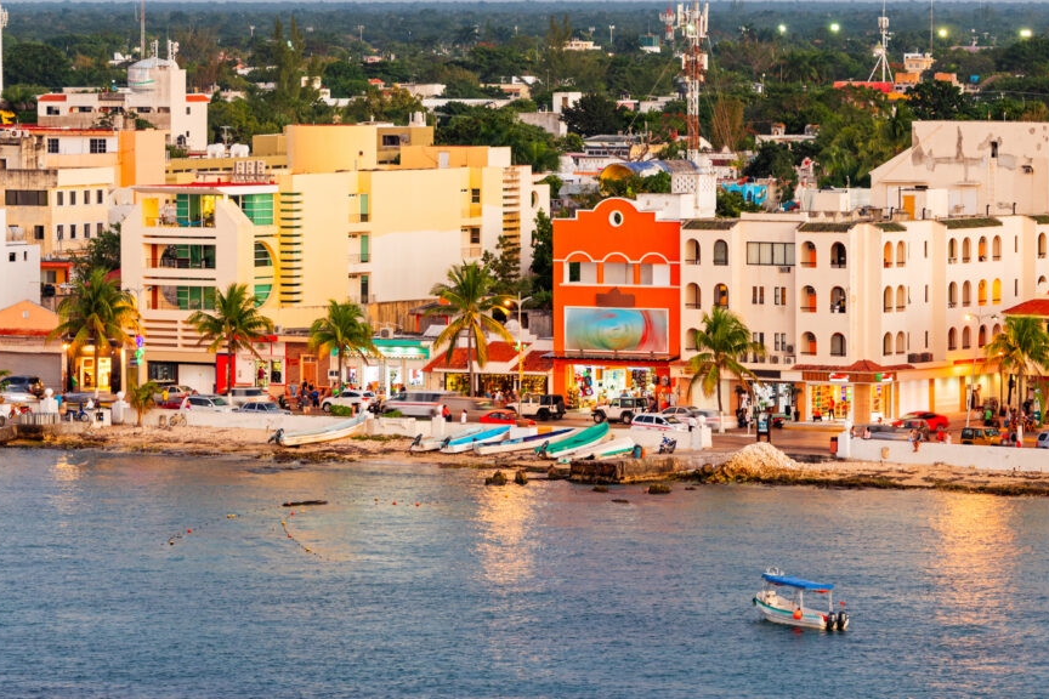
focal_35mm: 240
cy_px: 204
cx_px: 314
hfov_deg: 8.6
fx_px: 6993
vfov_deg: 5.7
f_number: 7.1
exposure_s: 1/5
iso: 200
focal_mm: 135
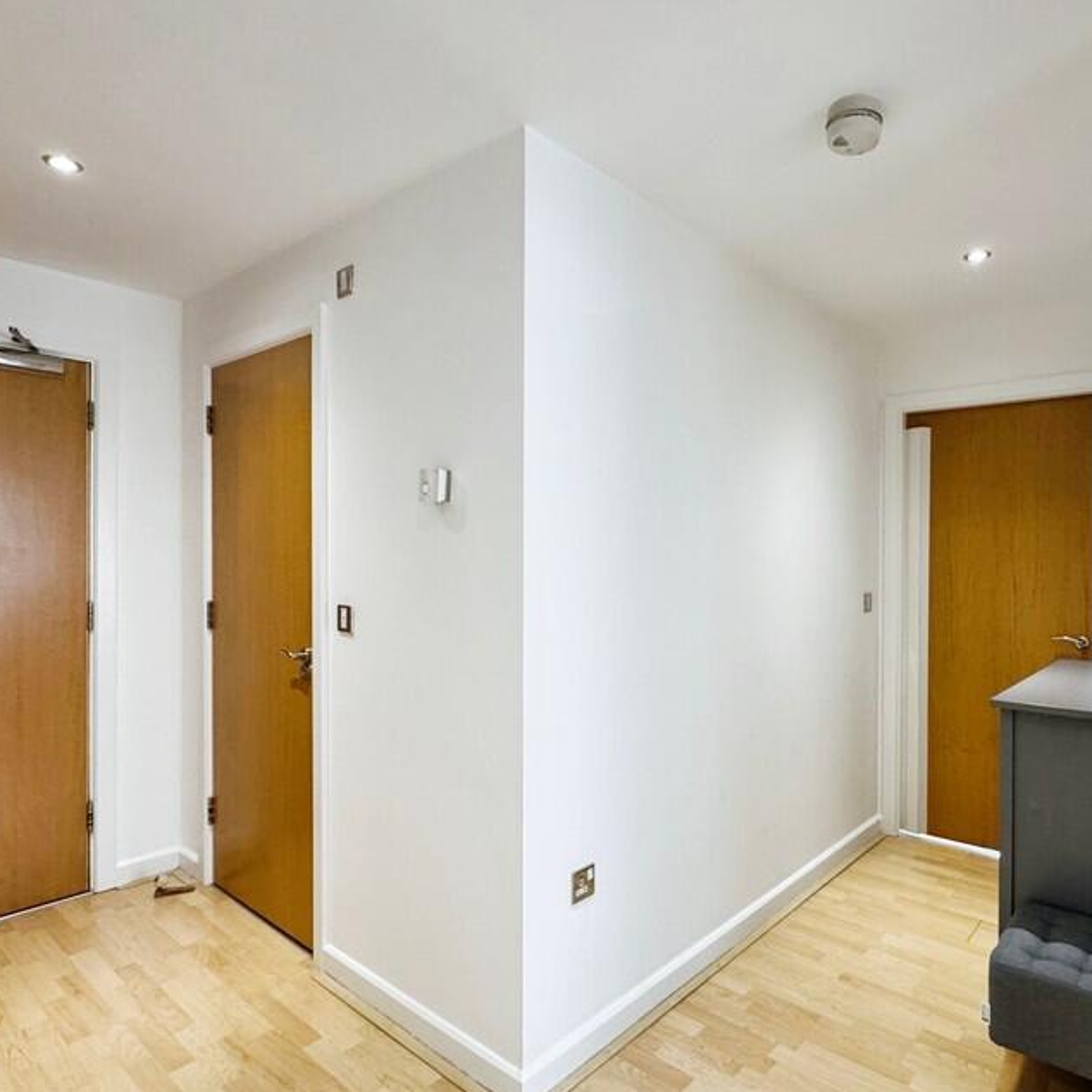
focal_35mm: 20
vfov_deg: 74.3
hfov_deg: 73.9
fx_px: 714
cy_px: 631
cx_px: 665
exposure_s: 1/100
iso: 250
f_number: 2.2
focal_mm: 2.22
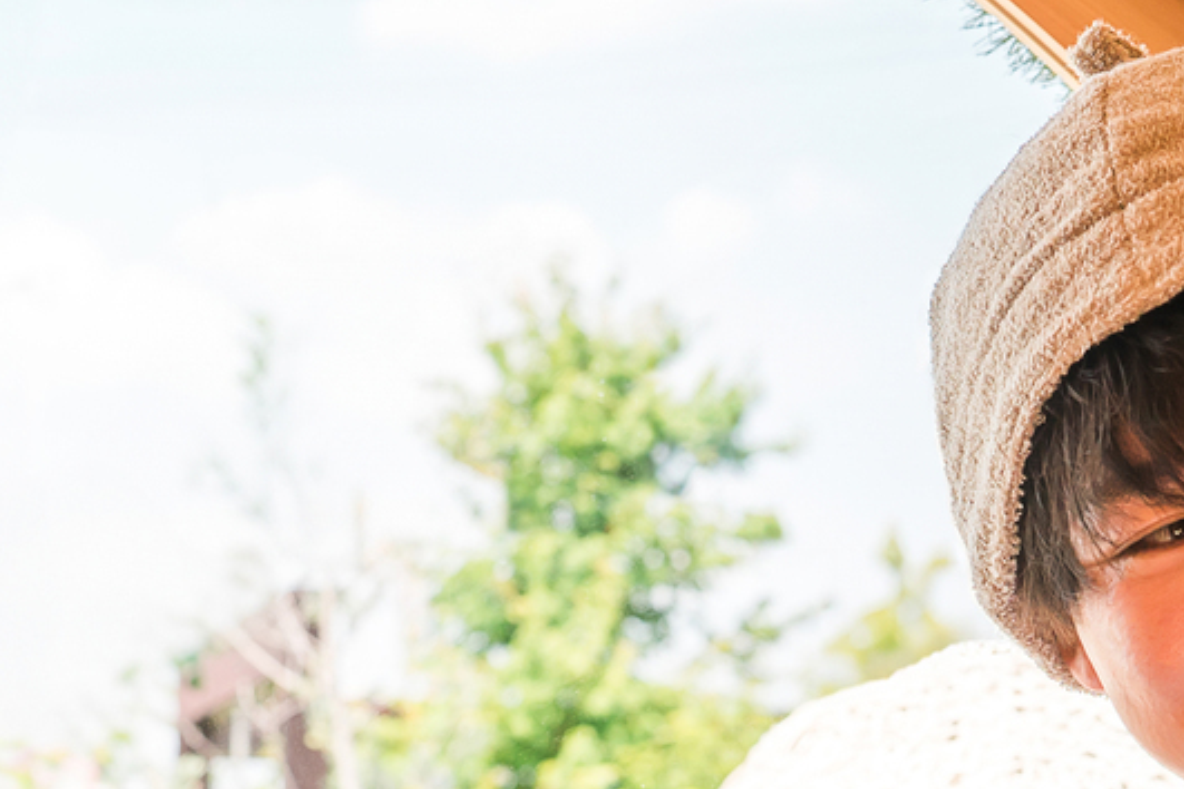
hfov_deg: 14.3
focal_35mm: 143
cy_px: 1269
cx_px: 491
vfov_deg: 9.3
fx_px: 4703
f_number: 4
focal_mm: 38
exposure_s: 1/250
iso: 100
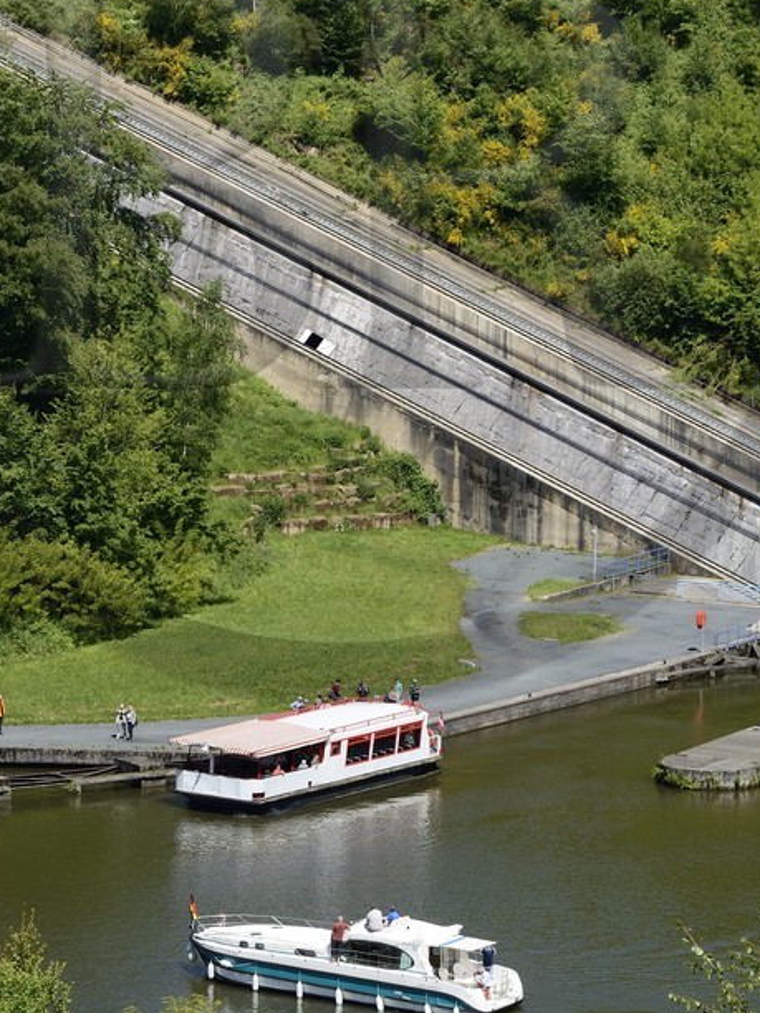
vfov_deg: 11.2
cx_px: 340
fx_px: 5152
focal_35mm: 176
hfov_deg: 8.4
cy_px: 187
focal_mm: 70
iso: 200
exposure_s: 1/400
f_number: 10
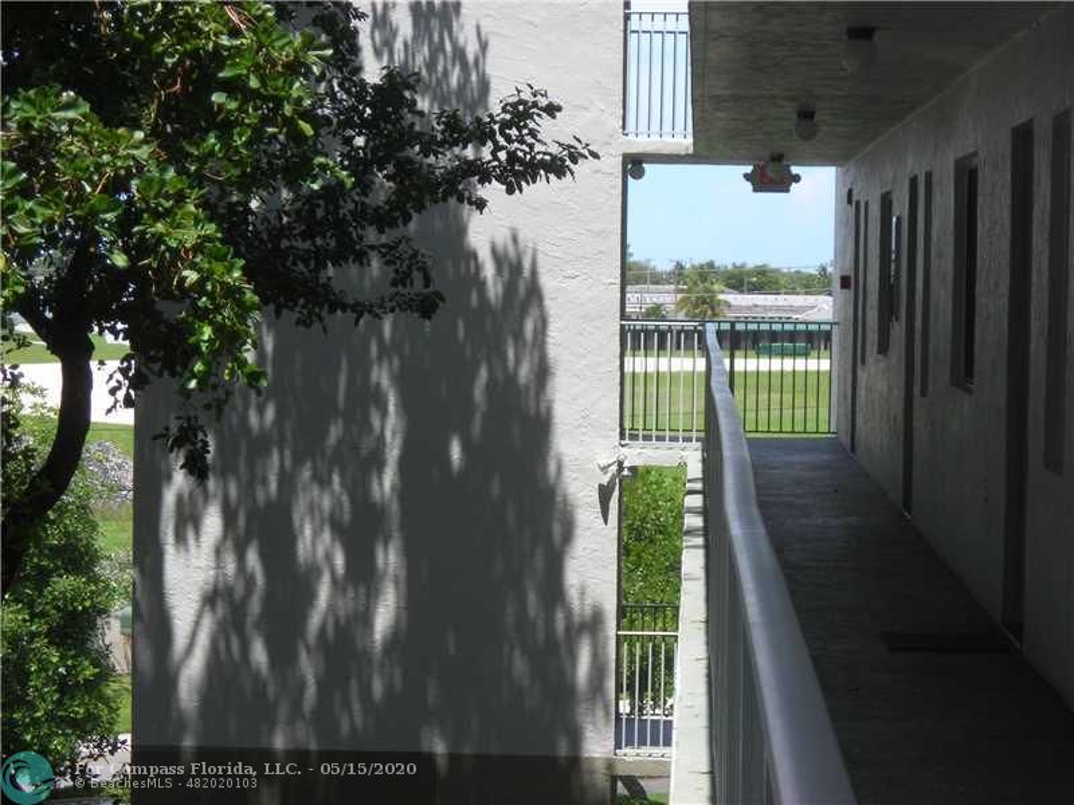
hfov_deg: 17.0
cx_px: 537
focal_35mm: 116
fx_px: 3599
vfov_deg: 12.8
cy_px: 402
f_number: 5.3
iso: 50
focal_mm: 19.2
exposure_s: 1/166
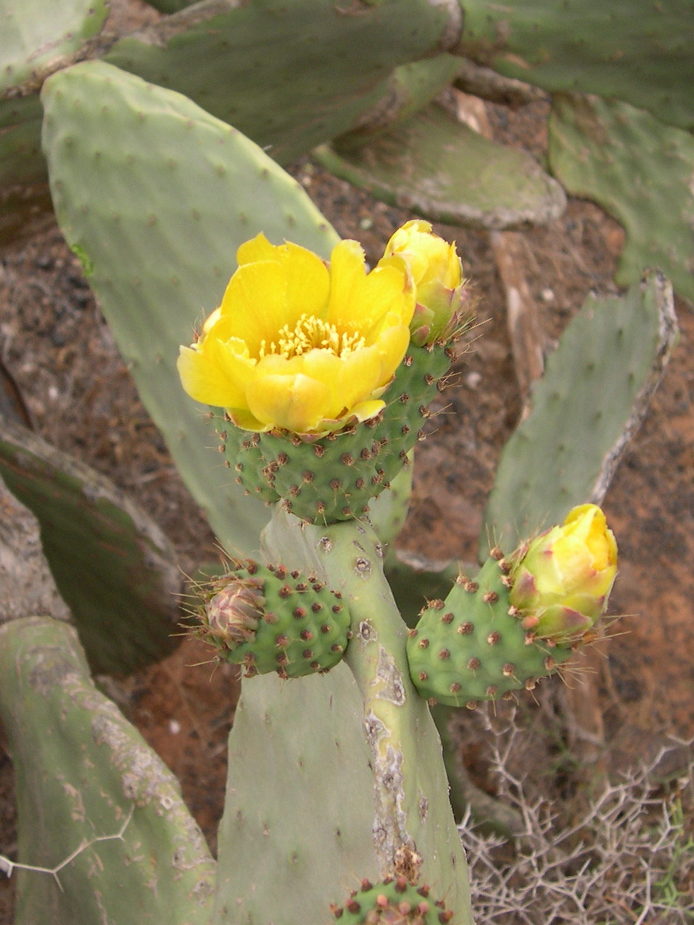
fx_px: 1122
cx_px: 347
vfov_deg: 44.8
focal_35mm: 42
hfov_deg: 34.4
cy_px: 462
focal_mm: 9
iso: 100
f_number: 2.9
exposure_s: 1/265
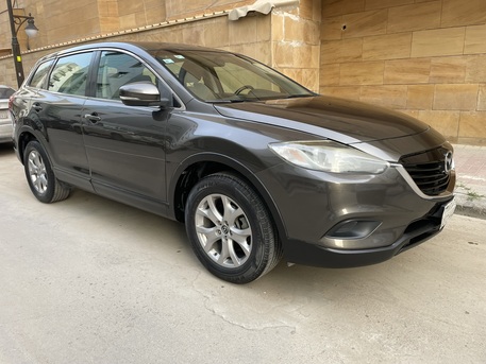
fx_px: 365
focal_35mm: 26
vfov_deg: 53.1
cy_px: 182
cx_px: 243
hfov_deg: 67.3
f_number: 1.6
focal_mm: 4.2
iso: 64
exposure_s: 1/121
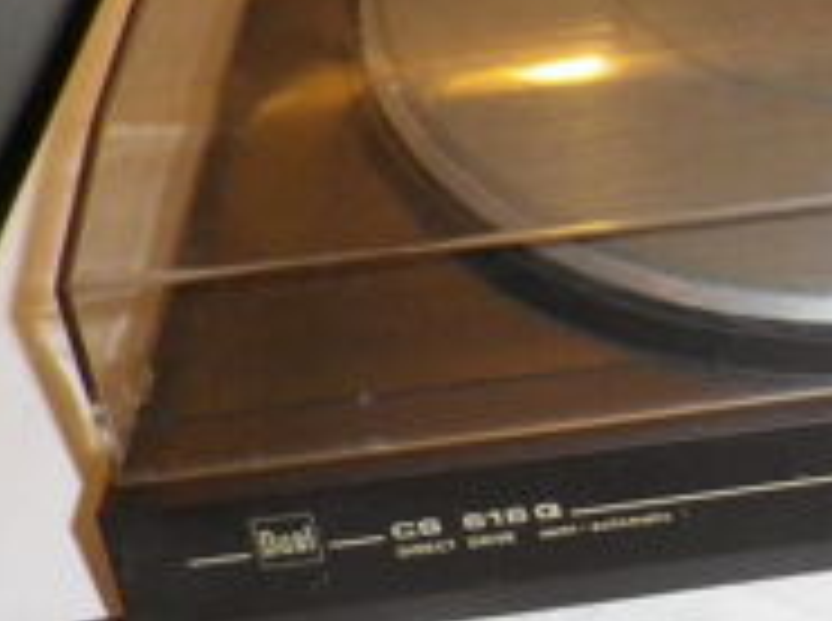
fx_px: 1559
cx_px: 989
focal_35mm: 65
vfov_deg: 22.1
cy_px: 104
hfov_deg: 26.6
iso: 400
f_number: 3.5
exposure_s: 1/50
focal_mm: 4.5
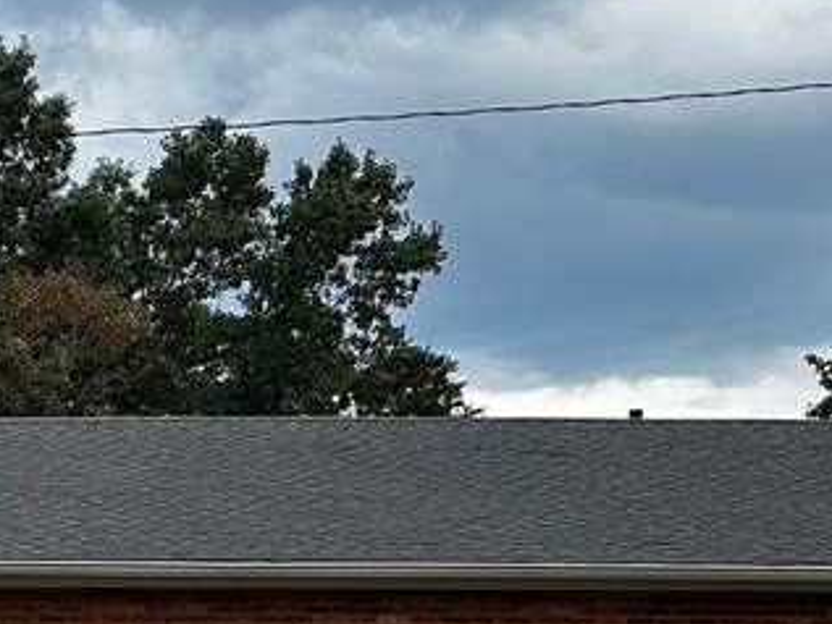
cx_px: -423
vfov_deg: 14.5
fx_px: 2332
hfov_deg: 18.0
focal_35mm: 97
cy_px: 849
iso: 80
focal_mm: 6.86
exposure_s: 1/1212
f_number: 1.78
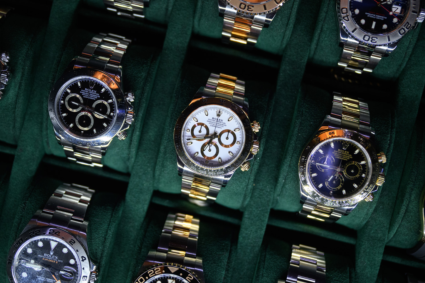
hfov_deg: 43.9
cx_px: 211
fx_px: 527
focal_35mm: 45
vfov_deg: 30.1
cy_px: 136
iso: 3200
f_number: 2.8
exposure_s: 1/1000
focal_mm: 34.5
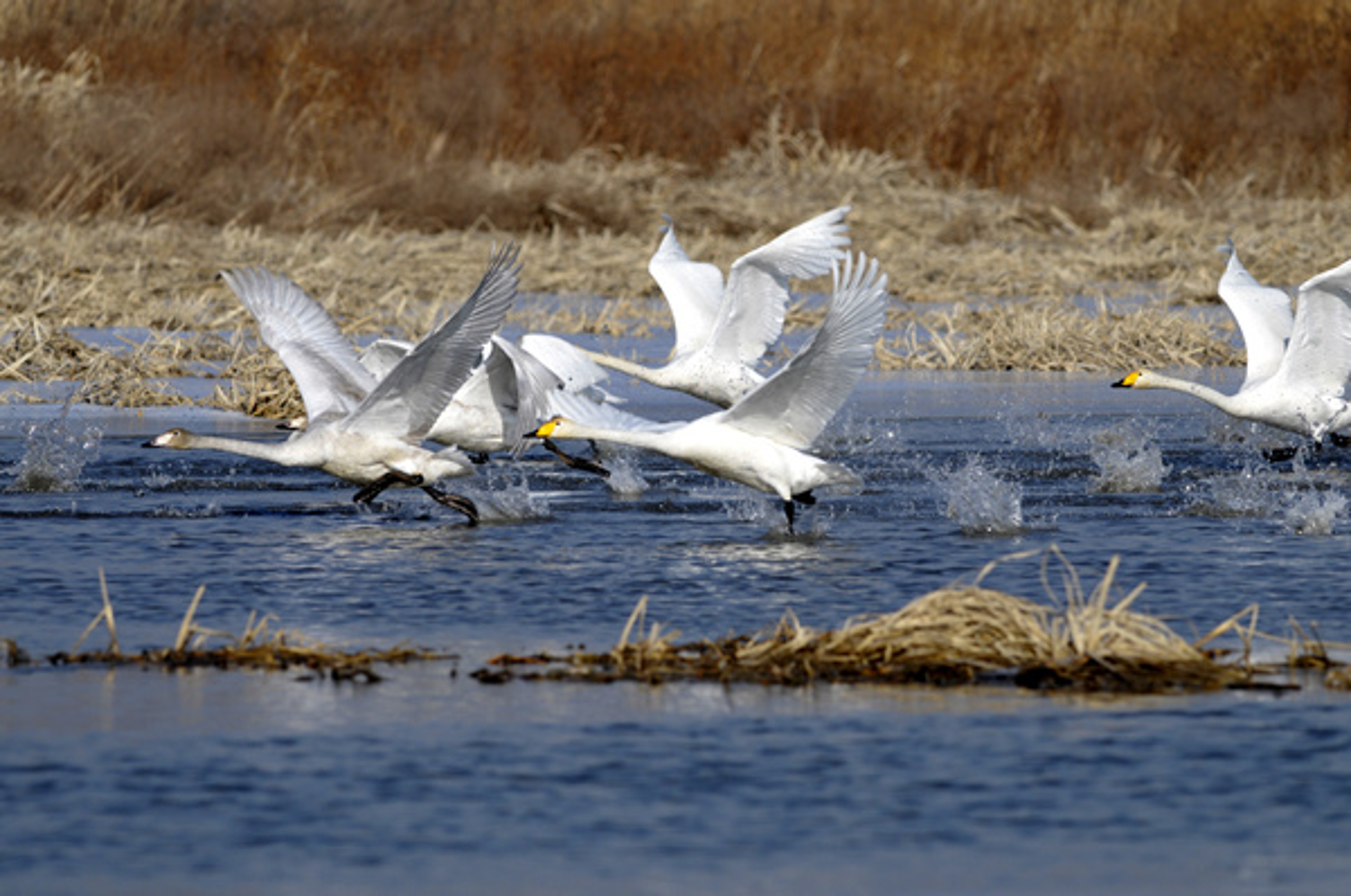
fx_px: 23604
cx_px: 676
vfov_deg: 2.2
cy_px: 448
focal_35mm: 630
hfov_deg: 3.3
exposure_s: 1/2000
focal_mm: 420
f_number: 6.7
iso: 400
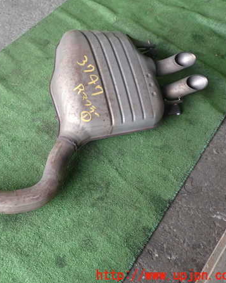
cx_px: 49
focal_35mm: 42
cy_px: 141
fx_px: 351
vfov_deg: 43.8
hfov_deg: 34.7
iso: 250
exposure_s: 1/30
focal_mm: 5.79
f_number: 2.4
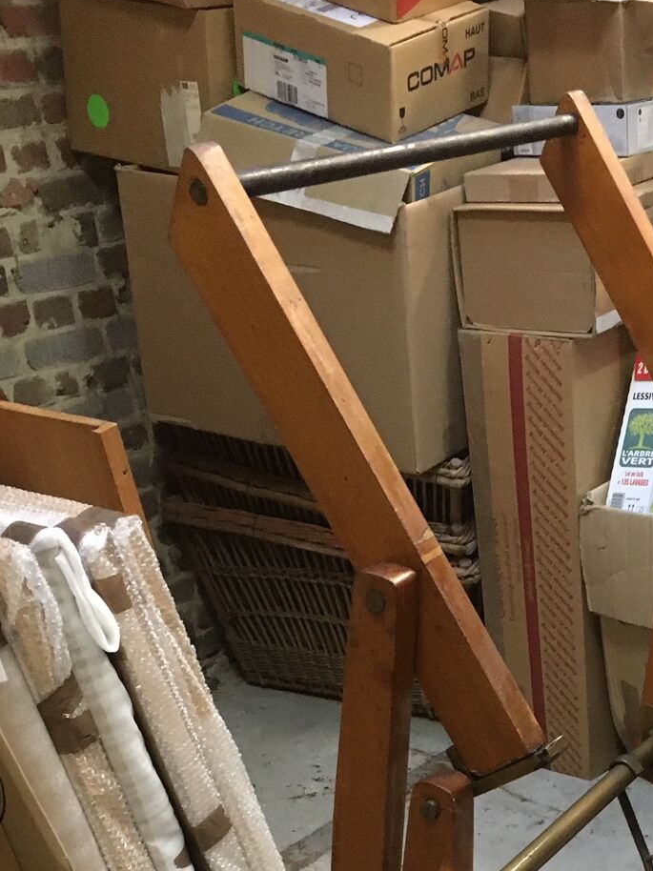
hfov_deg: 22.6
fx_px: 1610
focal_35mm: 64
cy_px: 932
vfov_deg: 27.9
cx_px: 522
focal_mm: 4.15
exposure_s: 1/17
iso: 400
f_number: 2.2
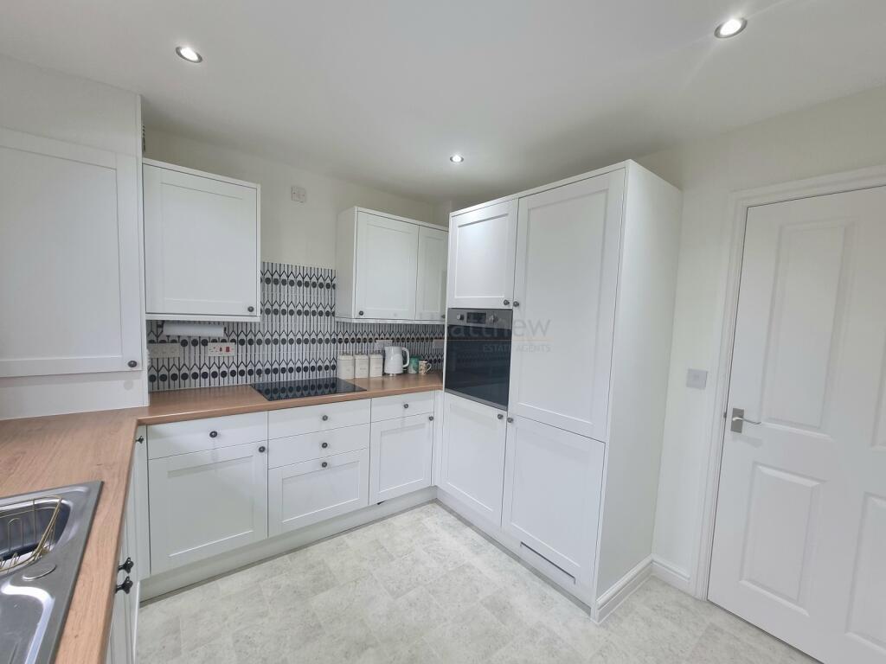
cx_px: 443
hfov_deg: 106.2
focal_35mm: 13
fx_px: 333
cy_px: 332
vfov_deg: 89.9
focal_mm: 2.2
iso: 125
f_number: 2.2
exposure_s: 1/50
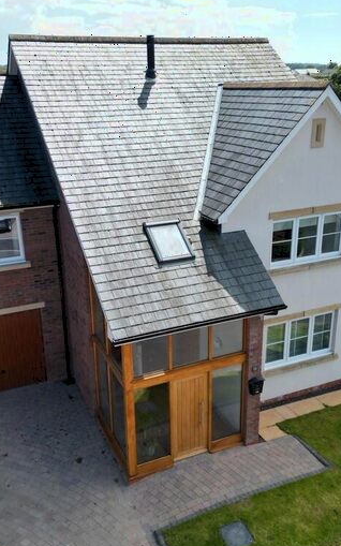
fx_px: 521
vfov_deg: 55.3
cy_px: 274
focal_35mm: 35
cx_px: 169
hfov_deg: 36.3
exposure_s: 1/2000
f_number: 1.7
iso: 100
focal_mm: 6.72
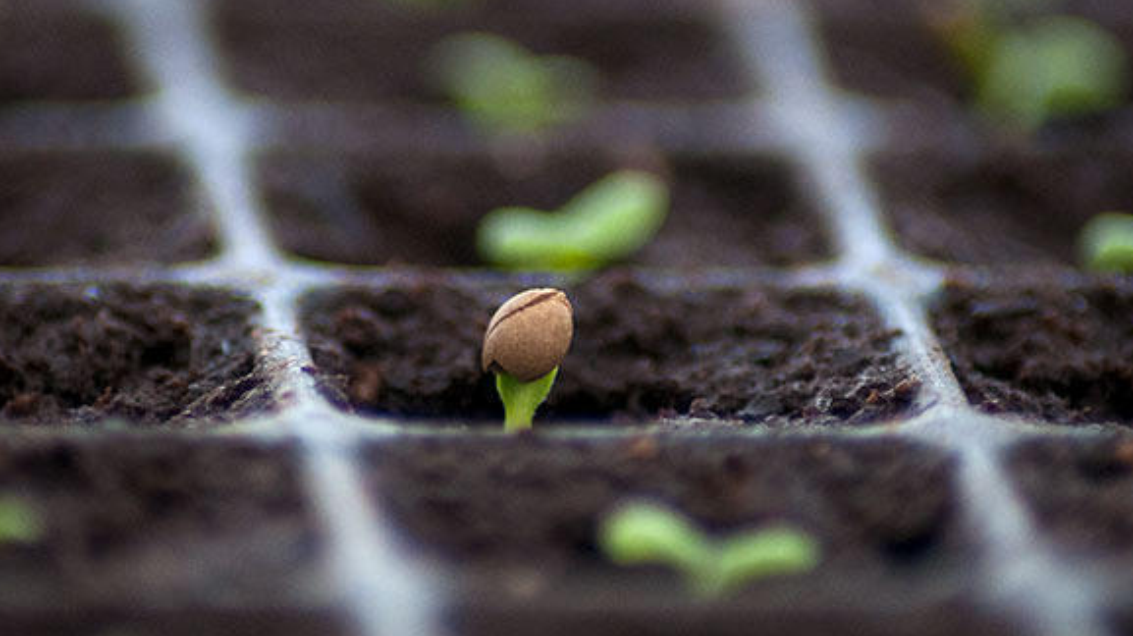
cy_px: 313
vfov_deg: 3.1
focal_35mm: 391
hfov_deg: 5.5
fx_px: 11733
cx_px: 541
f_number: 4.8
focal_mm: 185
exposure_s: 1/800
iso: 800
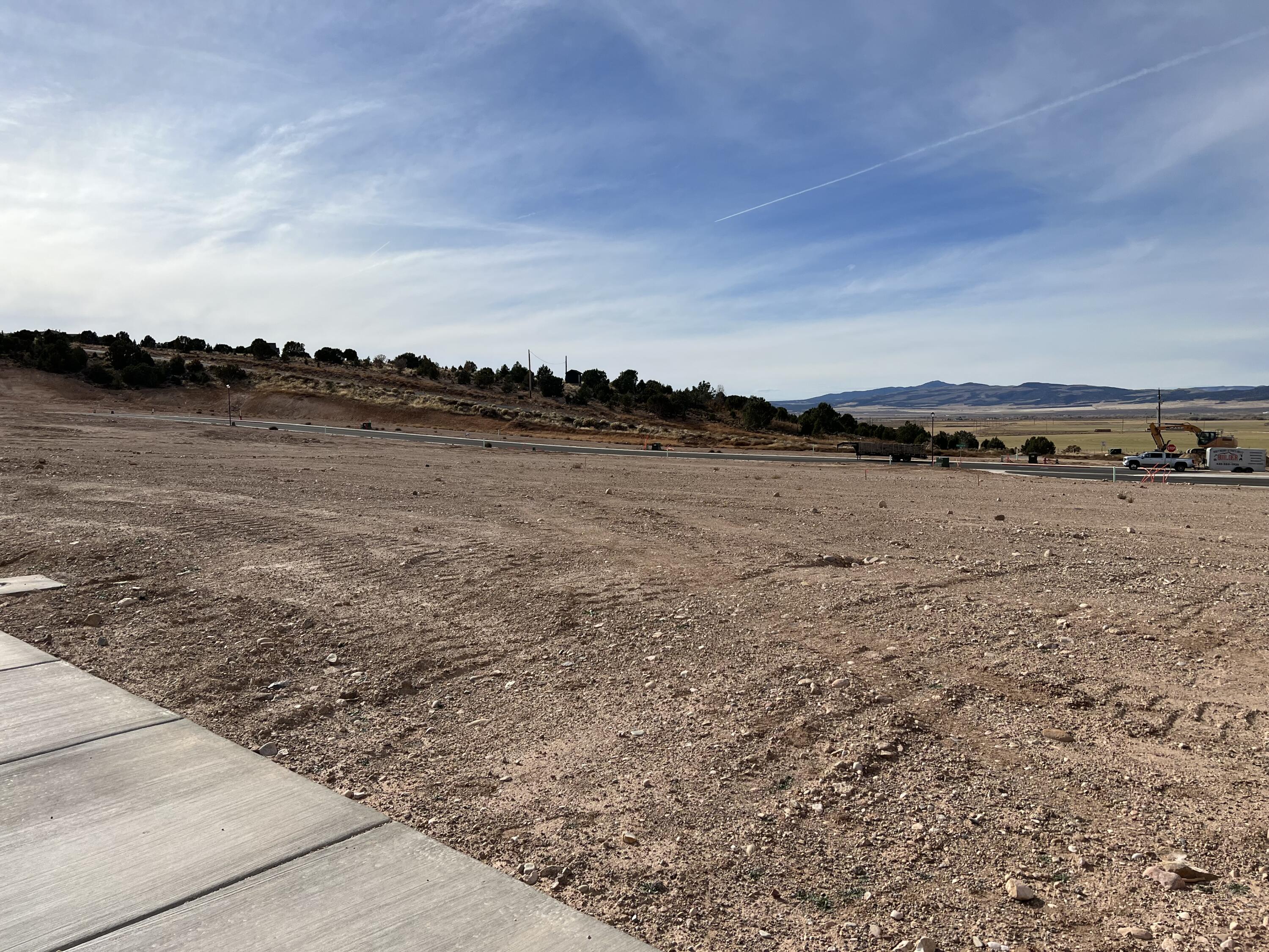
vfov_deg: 53.1
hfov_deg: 67.3
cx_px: 634
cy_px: 476
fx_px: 953
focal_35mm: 26
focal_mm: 5.7
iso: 50
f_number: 1.5
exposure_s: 1/9434
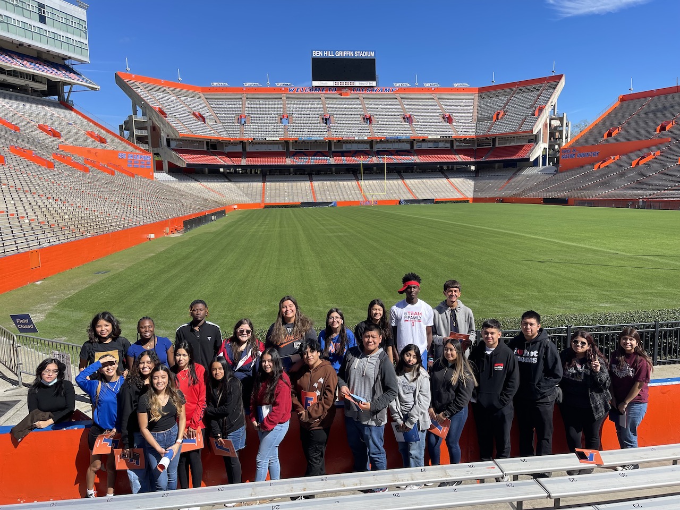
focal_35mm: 26
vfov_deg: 53.1
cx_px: 340
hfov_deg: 67.3
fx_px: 511
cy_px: 255
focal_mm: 5.1
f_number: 1.6
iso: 32
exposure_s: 1/2660
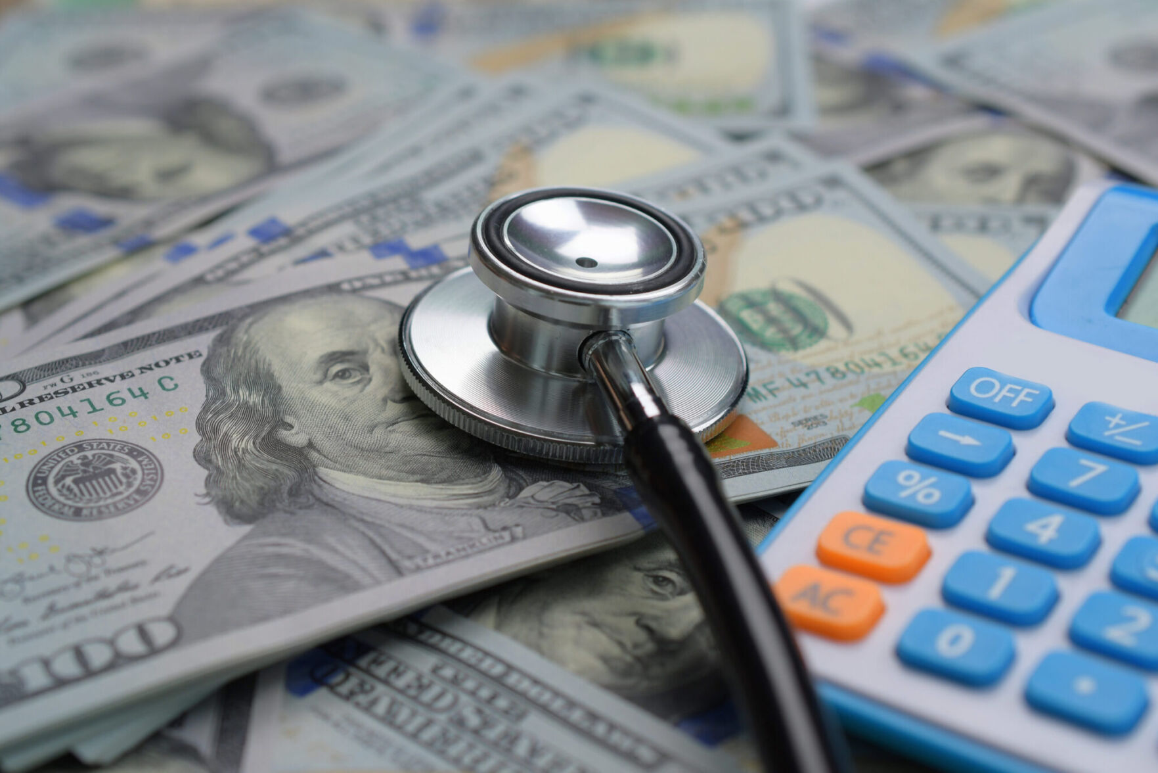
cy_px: 386
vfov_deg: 22.6
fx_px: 1930
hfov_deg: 33.4
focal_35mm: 60
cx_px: 579
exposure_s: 1/160
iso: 250
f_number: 5.6
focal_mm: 40
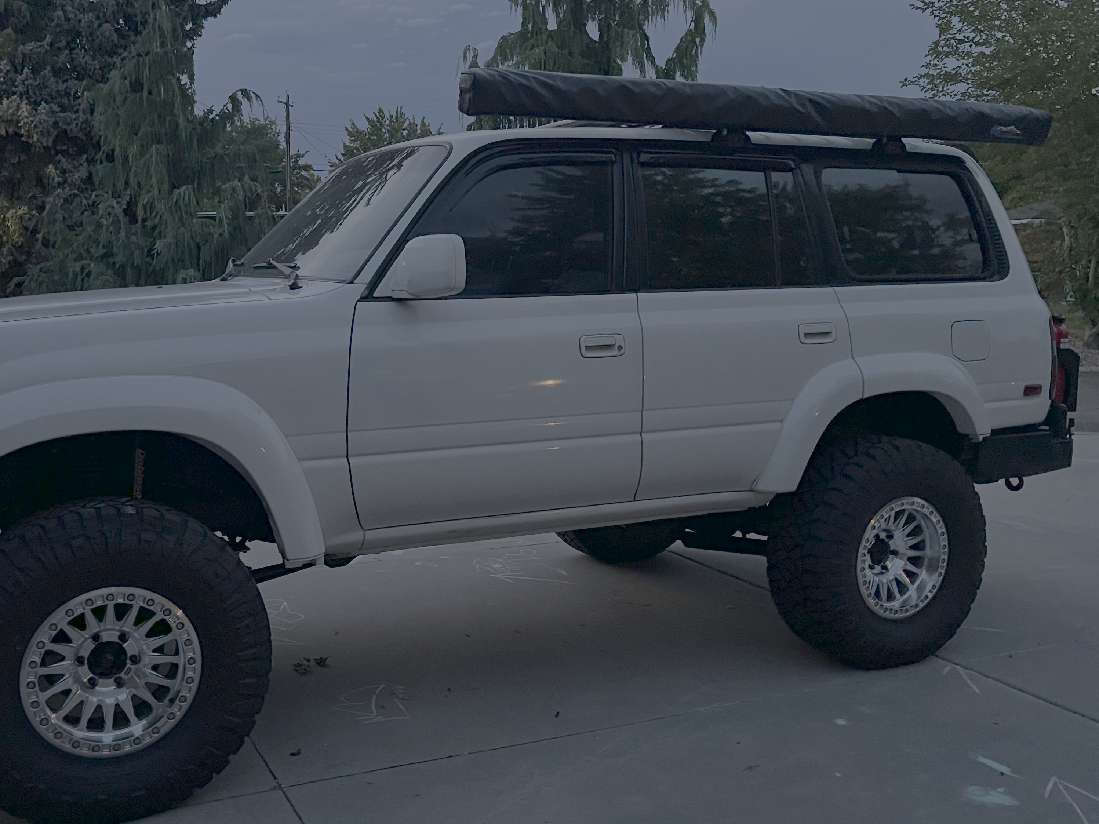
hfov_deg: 52.3
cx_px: 444
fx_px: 1111
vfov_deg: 40.7
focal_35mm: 35
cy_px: 393
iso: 800
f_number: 1.6
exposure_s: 1/30
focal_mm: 5.1
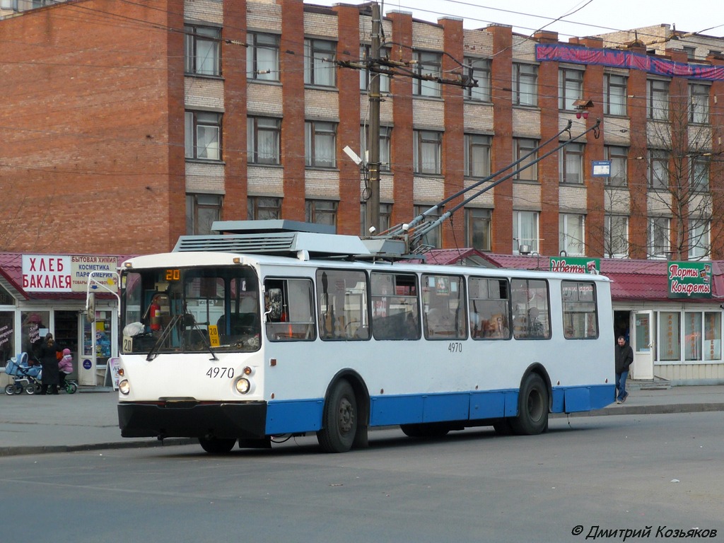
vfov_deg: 20.7
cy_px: 272
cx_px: 362
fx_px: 1485
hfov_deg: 27.4
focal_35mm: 71
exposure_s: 1/160
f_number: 4
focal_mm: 11.7
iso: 100
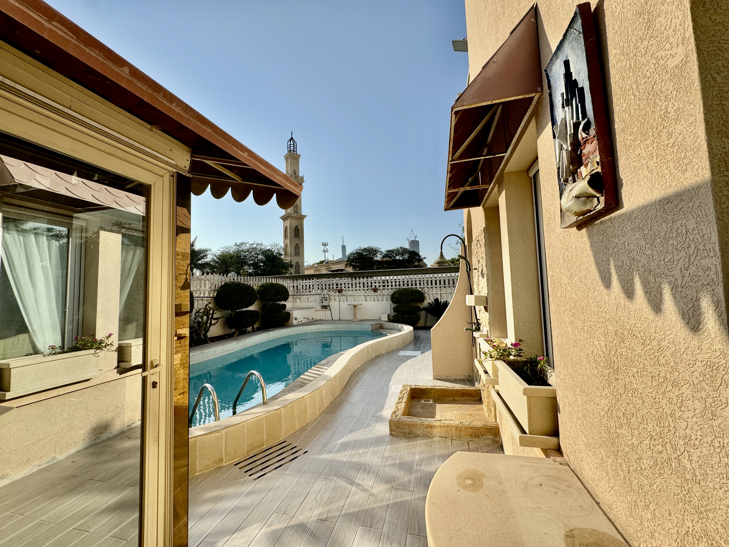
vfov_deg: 85.7
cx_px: 364
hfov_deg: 102.1
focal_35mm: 14
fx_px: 295
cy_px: 274
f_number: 2.2
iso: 50
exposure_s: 1/2494
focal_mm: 2.22
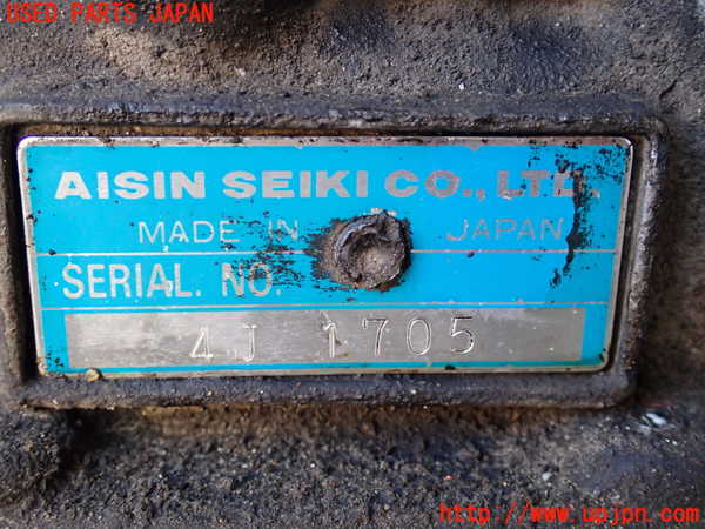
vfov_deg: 29.1
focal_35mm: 50
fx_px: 1018
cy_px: 264
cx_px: 352
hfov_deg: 38.2
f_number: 3.2
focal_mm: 9.01
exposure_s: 1/50
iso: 400
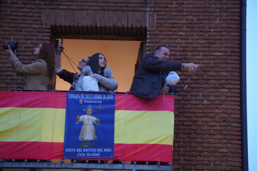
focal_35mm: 154
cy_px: 86
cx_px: 128
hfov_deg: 13.3
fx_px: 1103
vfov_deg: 8.9
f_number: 5.6
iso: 6400
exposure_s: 1/100
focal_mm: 103
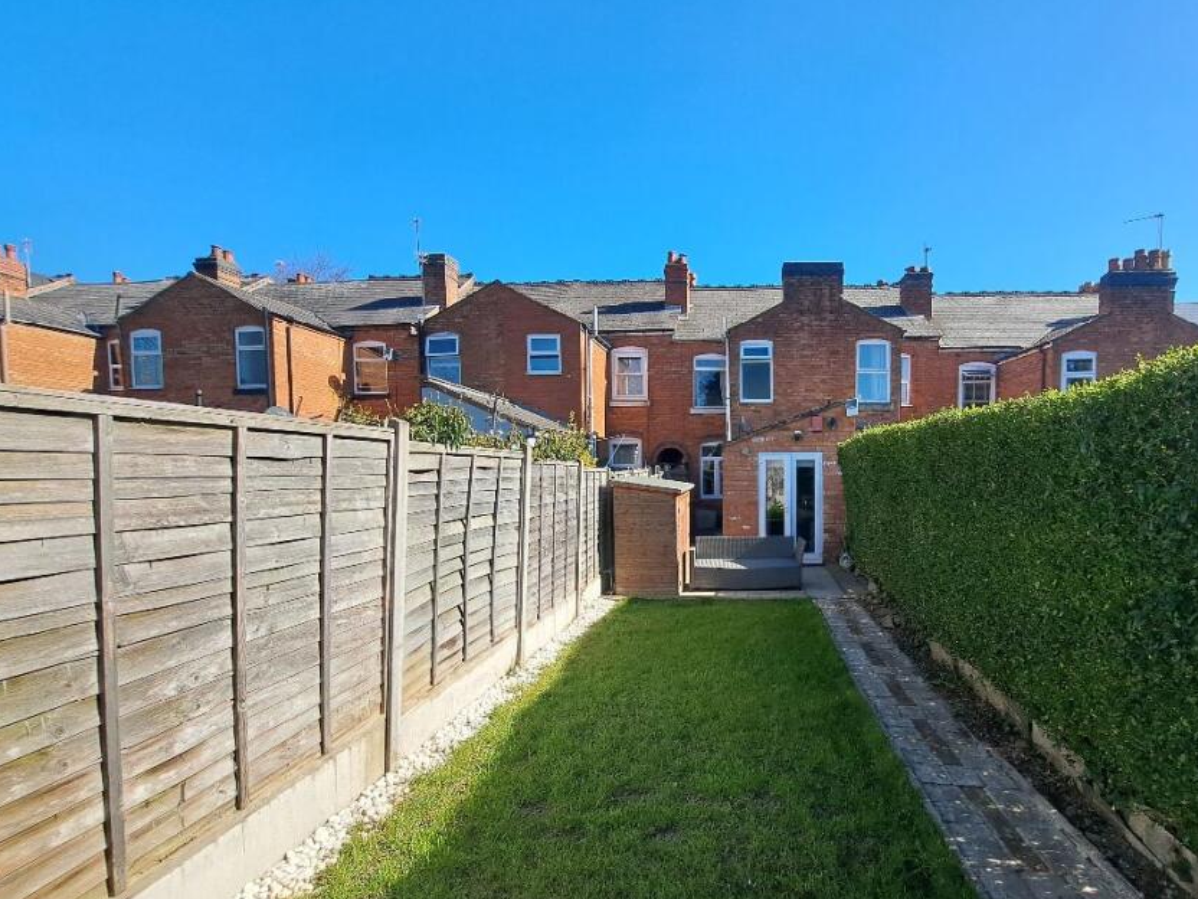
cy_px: 498
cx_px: 730
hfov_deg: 93.0
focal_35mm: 16
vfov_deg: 77.8
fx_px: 554
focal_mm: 1.74
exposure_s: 1/950
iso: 50
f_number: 2.2
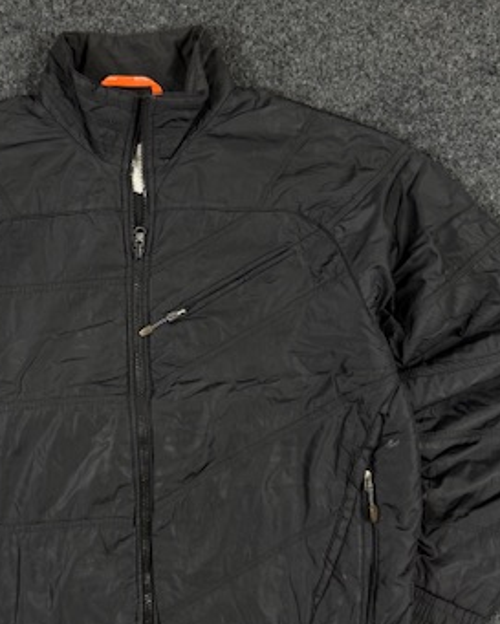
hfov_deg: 33.7
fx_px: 814
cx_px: 148
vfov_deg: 41.8
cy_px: 371
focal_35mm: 44
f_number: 1.78
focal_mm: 6.76
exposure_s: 1/50
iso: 160
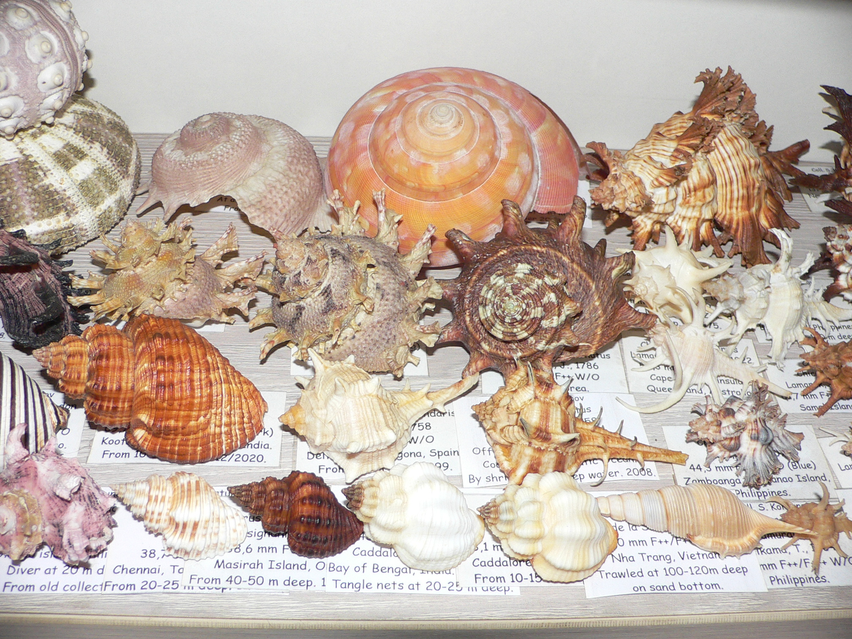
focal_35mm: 35
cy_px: 320
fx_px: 861
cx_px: 426
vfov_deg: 40.7
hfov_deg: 52.6
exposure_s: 1/60
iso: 100
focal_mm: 4.6
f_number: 2.8
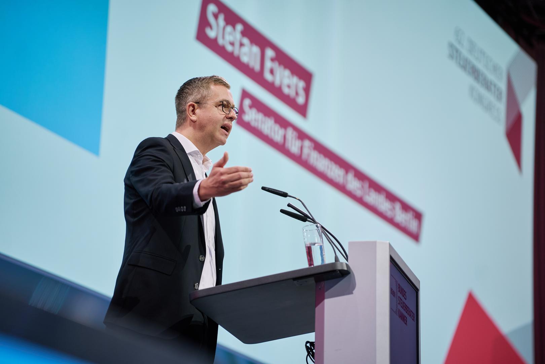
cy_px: 182
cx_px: 272
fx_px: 1862
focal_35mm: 123
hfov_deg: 16.7
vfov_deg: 11.1
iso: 640
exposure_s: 1/160
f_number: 2.8
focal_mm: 123
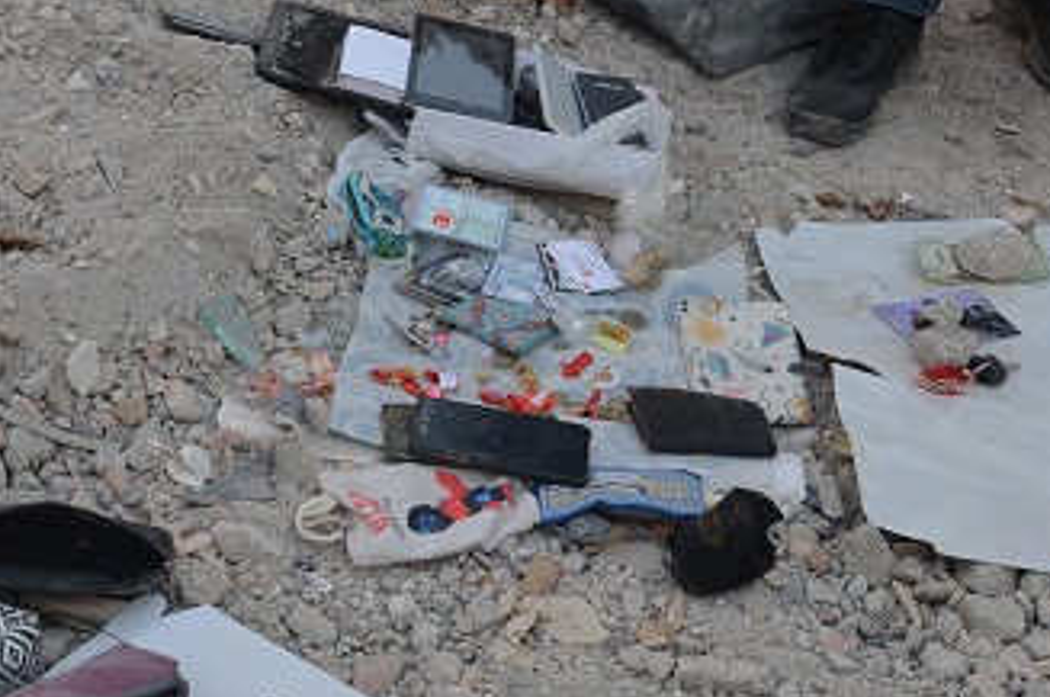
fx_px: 1922
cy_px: 625
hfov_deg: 30.5
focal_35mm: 66
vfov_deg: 20.2
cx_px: 417
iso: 200
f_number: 7.1
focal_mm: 24
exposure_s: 1/200
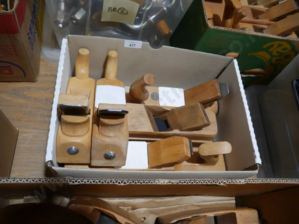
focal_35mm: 28
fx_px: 242
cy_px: 112
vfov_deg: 49.8
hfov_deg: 63.4
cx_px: 150
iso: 200
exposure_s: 1/80
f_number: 3.5
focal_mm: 14
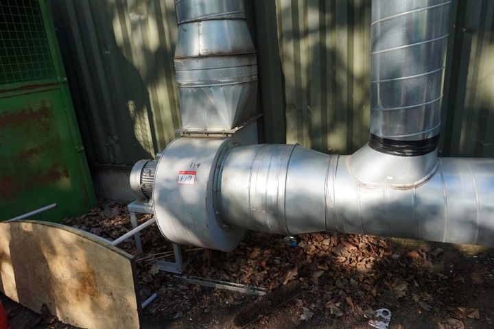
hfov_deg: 73.7
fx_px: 329
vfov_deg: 53.1
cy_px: 164
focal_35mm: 24
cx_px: 247
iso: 100
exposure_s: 1/200
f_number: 5
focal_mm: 16
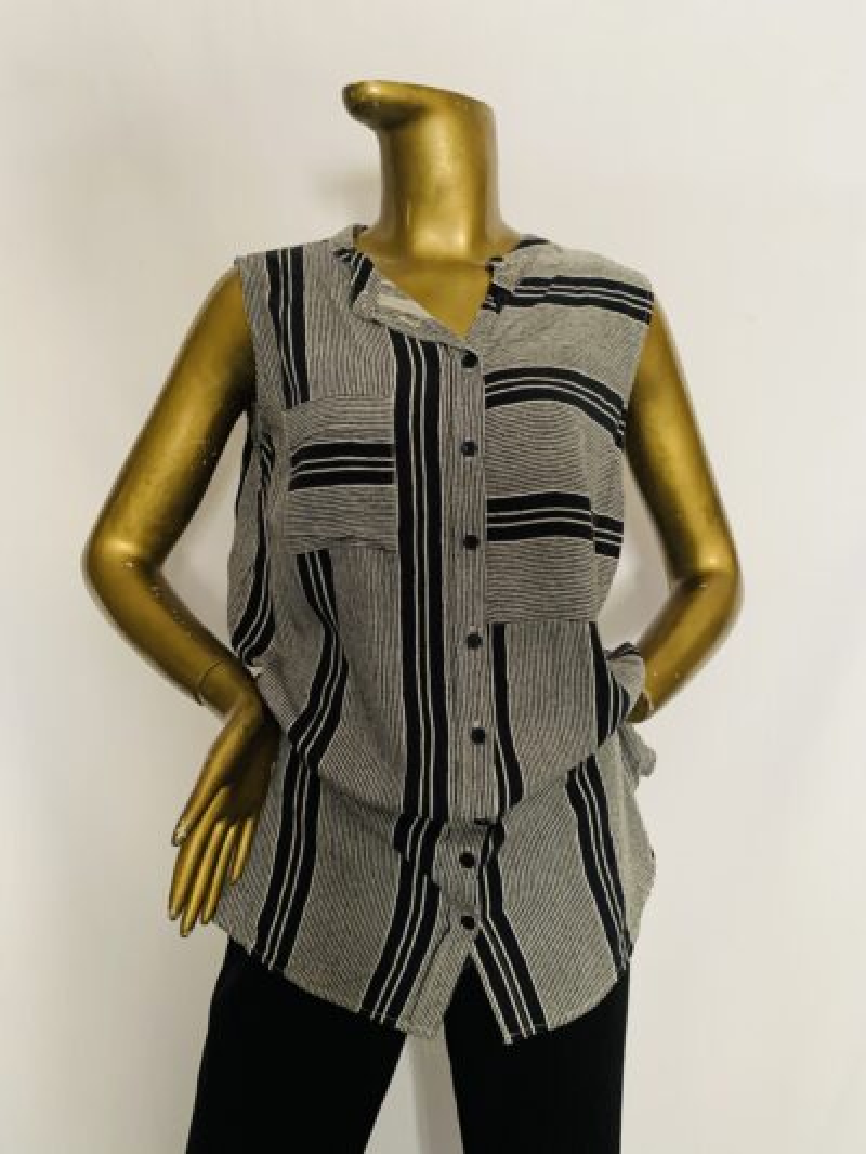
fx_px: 867
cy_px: 577
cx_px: 433
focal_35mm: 26
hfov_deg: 53.1
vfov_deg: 67.3
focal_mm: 4.25
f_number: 1.8
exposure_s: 1/48
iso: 400
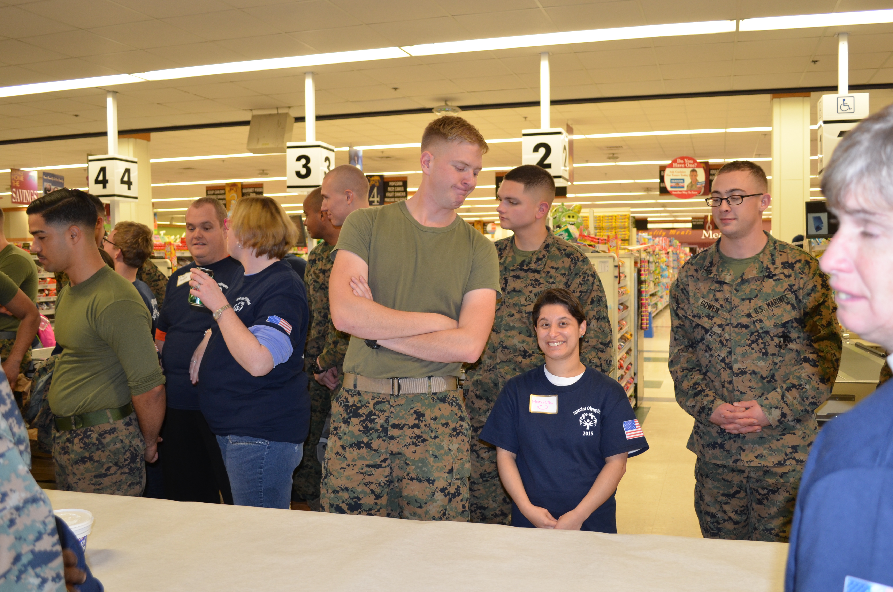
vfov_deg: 38.7
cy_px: 316
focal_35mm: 34
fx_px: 842
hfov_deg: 55.9
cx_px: 475
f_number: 3.8
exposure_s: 1/60
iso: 400
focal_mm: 20
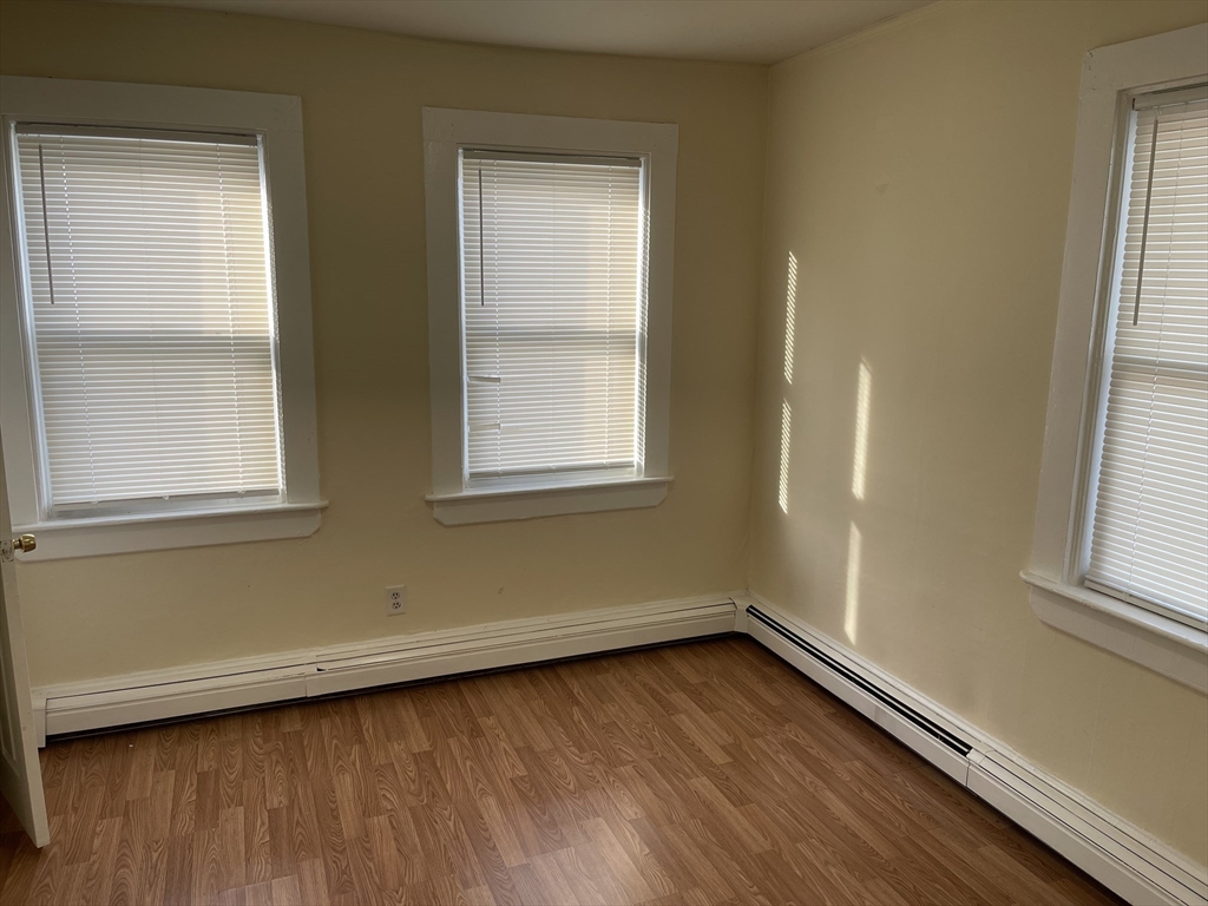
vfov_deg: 54.9
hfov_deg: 69.4
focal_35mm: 25
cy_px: 453
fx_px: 872
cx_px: 604
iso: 50
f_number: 1.6
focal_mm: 5.1
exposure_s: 1/121
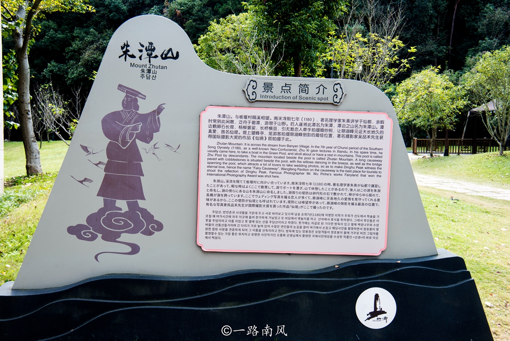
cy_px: 170
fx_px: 595
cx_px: 255
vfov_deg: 31.9
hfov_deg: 46.4
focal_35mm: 42
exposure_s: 1/100
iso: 200
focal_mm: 42
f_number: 9
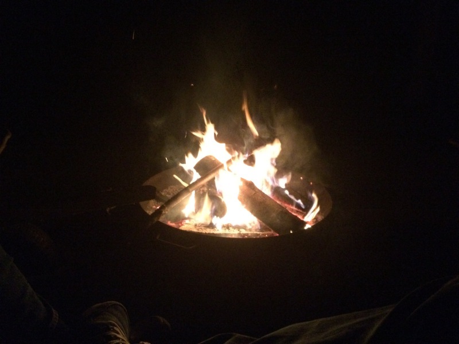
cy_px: 172
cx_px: 230
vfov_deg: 48.2
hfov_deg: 61.7
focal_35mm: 29
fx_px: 385
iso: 1000
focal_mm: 4.15
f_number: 2.2
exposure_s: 1/15
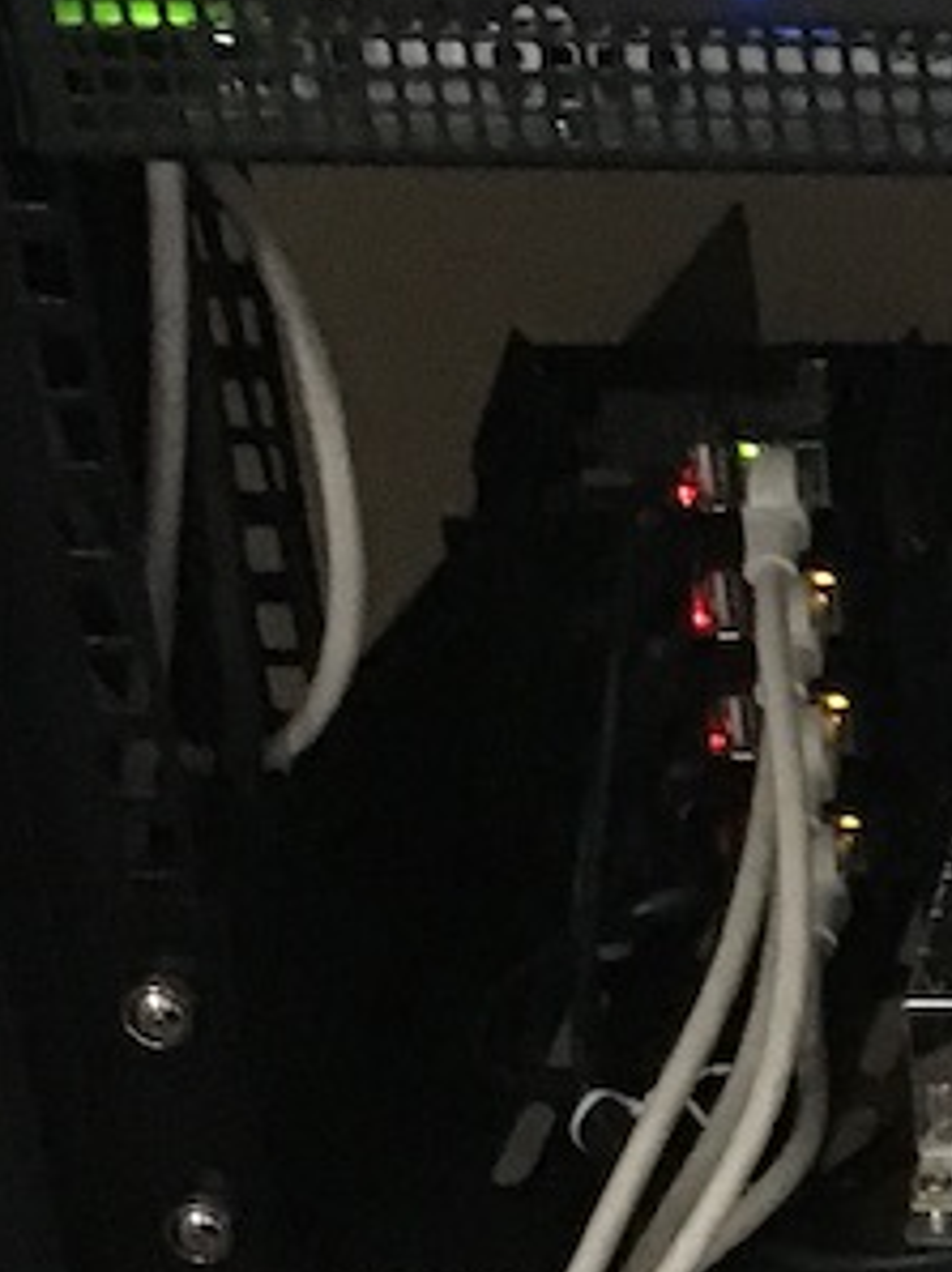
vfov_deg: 14.8
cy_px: 864
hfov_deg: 10.5
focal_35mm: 133
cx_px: 1652
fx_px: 4884
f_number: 2.2
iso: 640
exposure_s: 1/15
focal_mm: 4.15
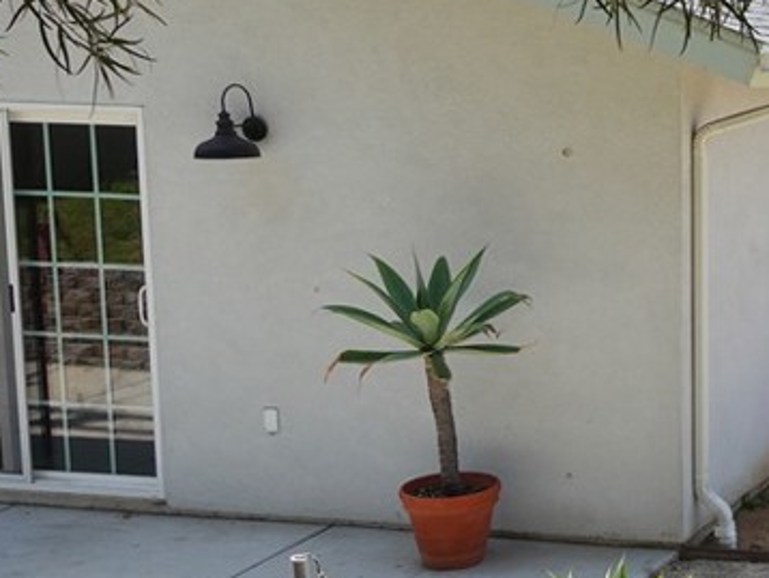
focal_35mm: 66
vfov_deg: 22.3
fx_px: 1467
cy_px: 295
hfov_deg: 24.5
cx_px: 1068
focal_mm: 9.4
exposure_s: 1/200
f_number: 5.6
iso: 125
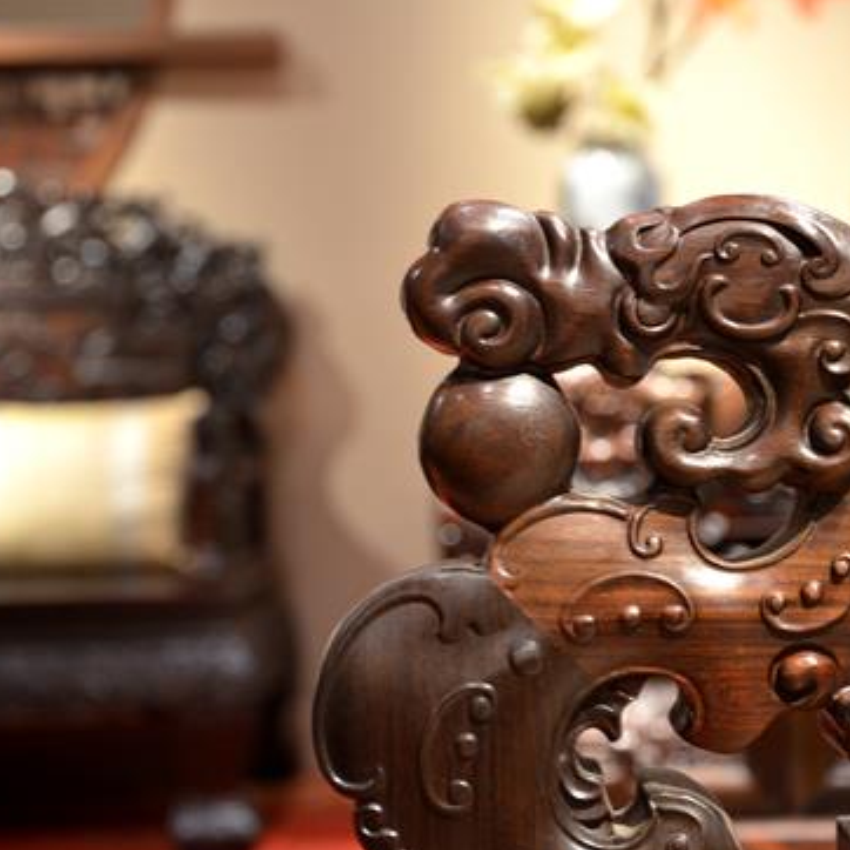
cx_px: 526
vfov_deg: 21.7
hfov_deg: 21.6
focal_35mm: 80
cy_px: 407
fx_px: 2222
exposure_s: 1/8
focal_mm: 38
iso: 800
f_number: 4.5
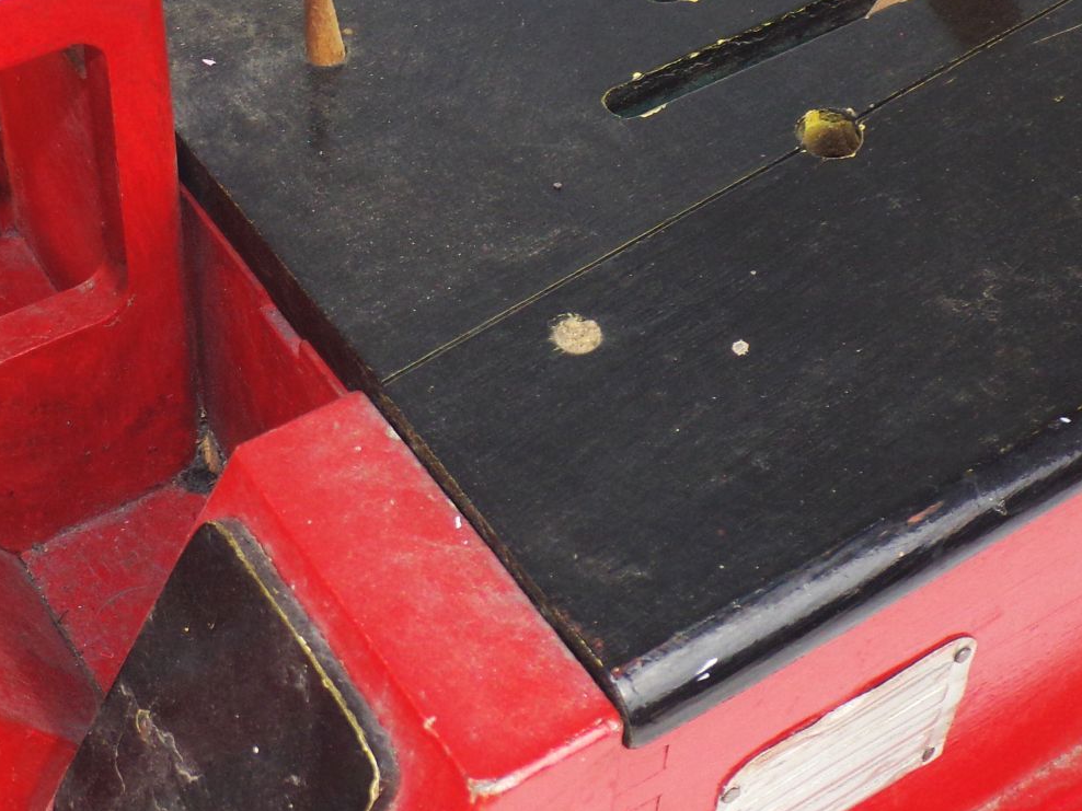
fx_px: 2157
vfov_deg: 21.1
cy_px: 187
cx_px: 585
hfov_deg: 28.2
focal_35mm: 69
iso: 160
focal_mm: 6.6
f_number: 3.3
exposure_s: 1/34
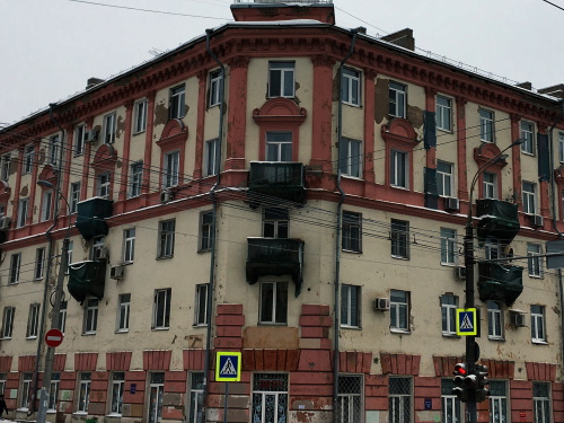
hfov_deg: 33.2
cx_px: 321
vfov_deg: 25.0
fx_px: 945
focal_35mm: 58
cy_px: 123
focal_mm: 4.15
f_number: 2.2
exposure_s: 1/430
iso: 25
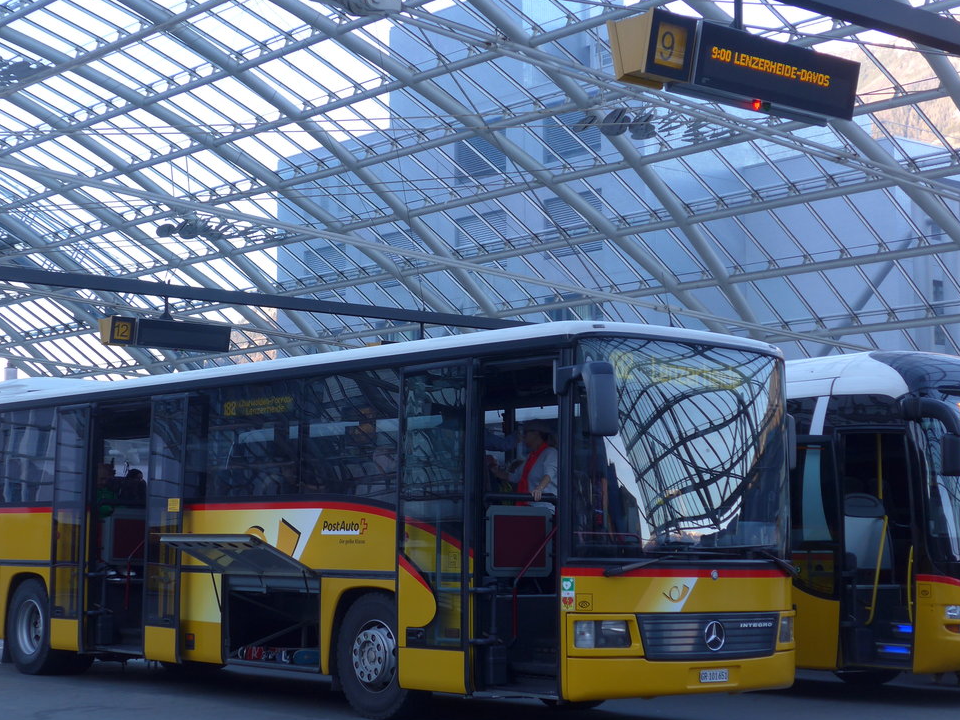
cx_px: 385
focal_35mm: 65
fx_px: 1803
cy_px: 373
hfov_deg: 29.7
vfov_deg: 22.6
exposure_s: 1/60
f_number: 3.3
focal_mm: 10.7
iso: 100
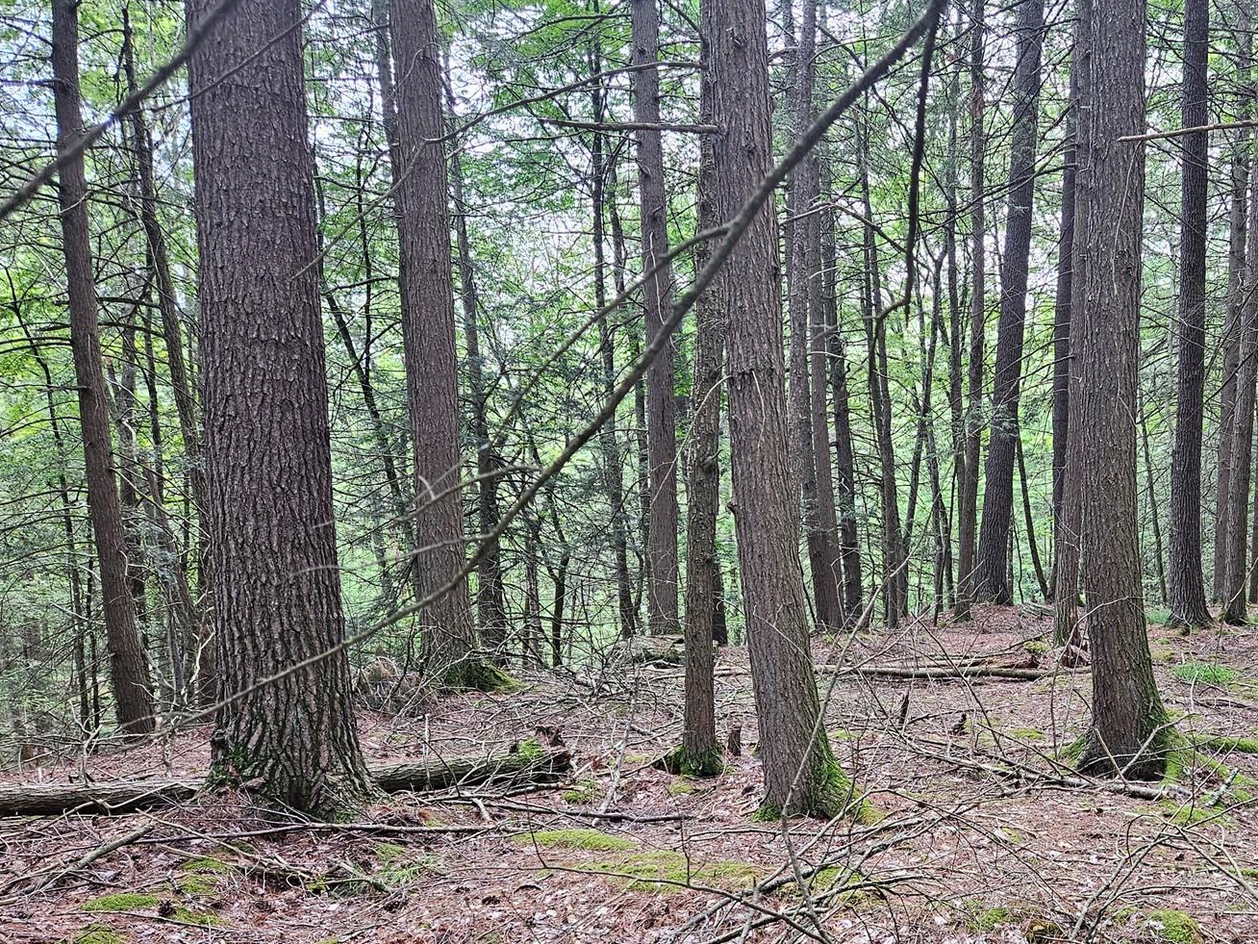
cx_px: 936
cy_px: 727
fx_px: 1308
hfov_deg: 49.4
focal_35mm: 36
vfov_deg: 38.5
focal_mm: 5.4
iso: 200
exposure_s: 1/207
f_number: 1.8
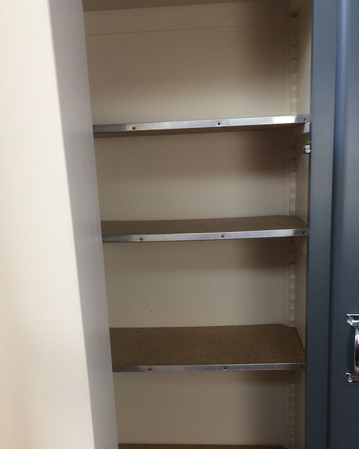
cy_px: 276
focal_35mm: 38
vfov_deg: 47.6
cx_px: 181
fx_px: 505
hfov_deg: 39.2
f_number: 2.2
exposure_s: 1/33
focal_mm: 4.15
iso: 64
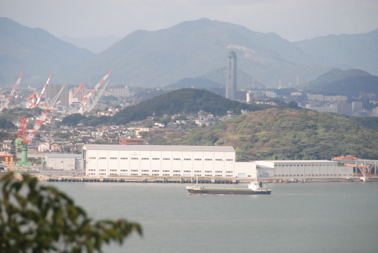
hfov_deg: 6.9
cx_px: 189
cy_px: 126
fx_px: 3156
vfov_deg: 4.6
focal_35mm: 300
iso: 1600
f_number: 8
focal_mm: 200
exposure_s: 1/4000
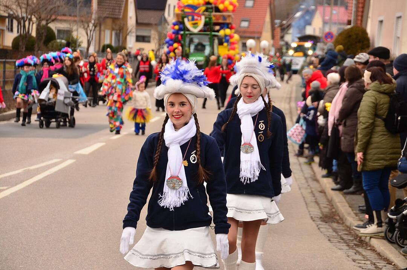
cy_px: 135
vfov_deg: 9.1
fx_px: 1693
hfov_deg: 13.7
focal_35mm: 150
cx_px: 204
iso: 400
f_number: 6
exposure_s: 1/400
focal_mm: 100
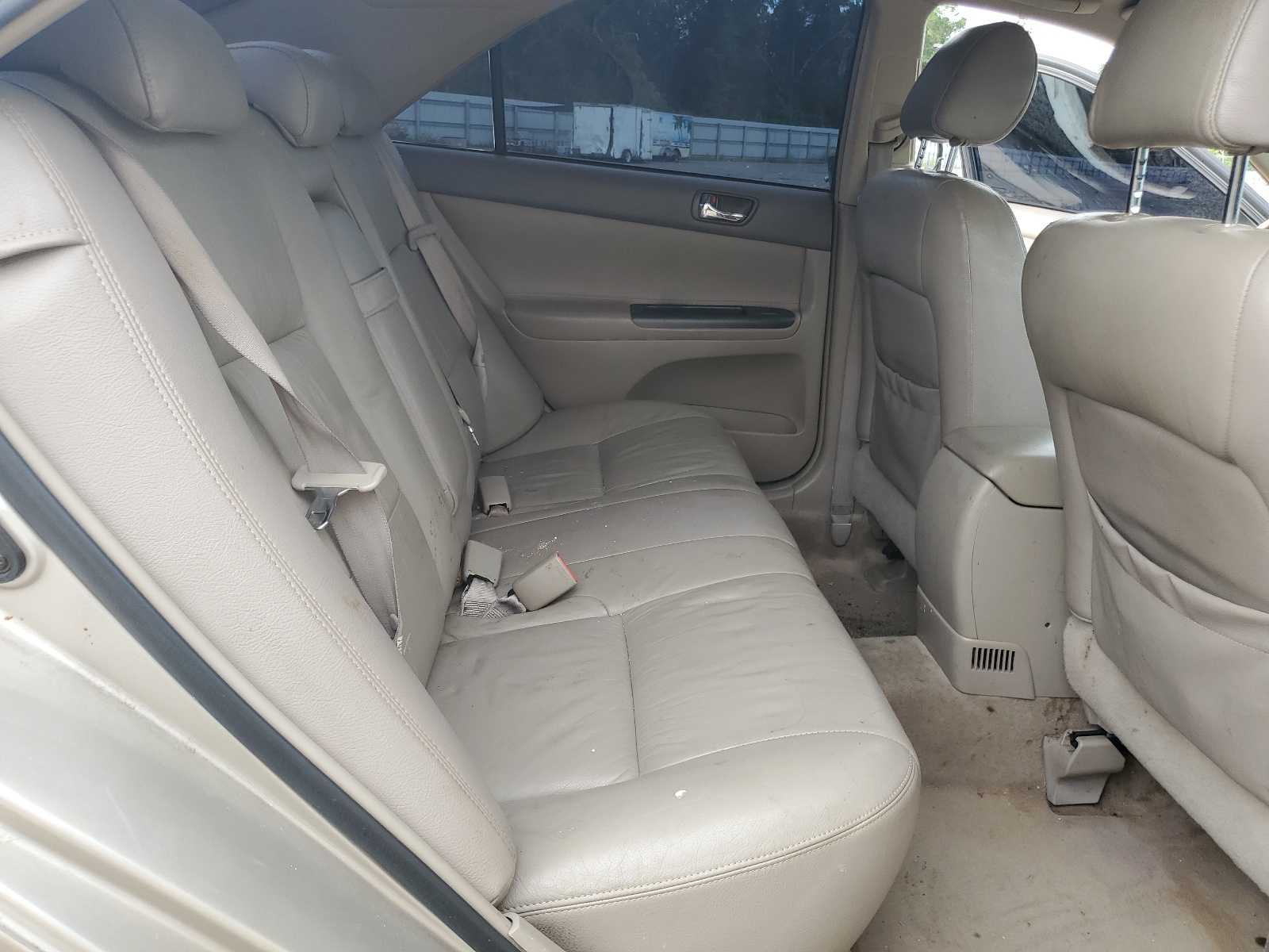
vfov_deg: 53.1
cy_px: 476
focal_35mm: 26
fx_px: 953
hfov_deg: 67.3
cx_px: 634
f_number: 1.5
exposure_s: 1/127
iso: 50
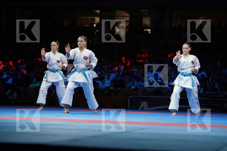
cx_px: 114
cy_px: 76
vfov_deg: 12.7
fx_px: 681
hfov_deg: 18.9
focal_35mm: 108
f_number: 2.8
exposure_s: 1/500
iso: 500
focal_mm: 108
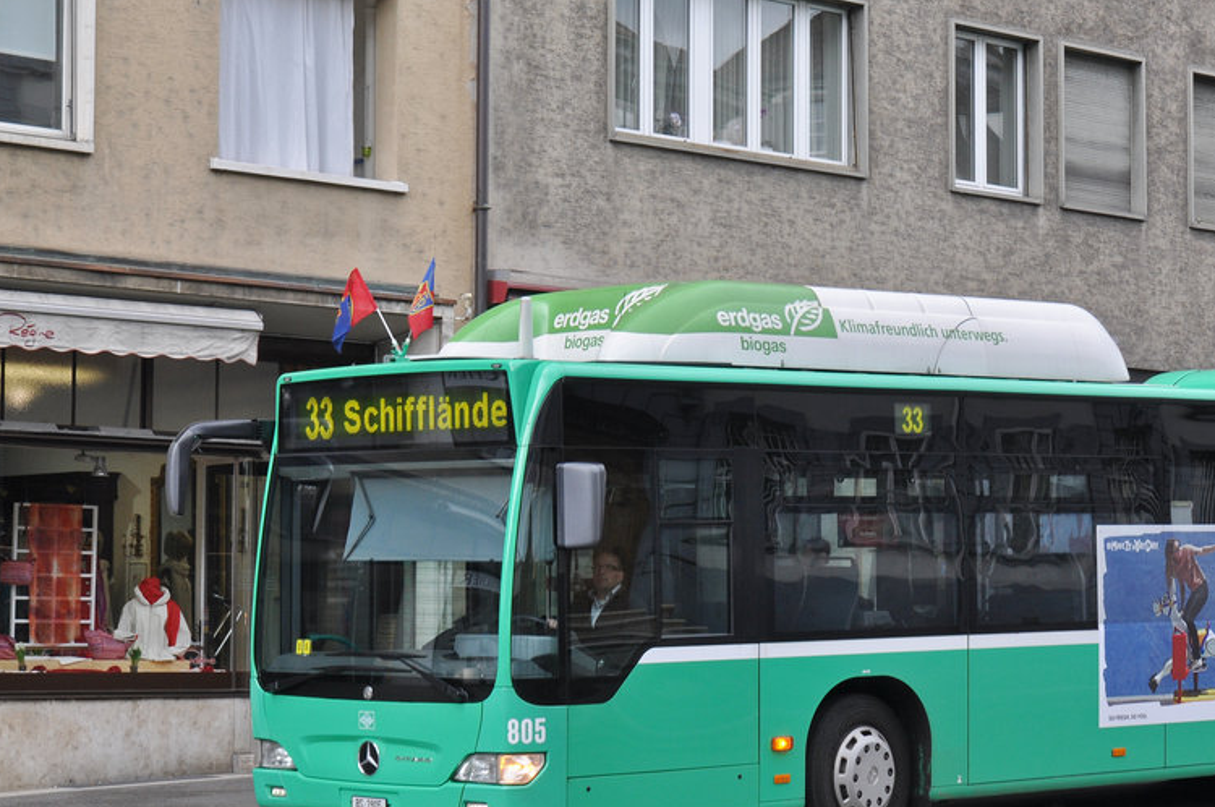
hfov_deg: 21.1
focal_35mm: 96
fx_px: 3236
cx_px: 902
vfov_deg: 14.2
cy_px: 433
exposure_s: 1/30
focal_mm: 40
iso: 250
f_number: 11
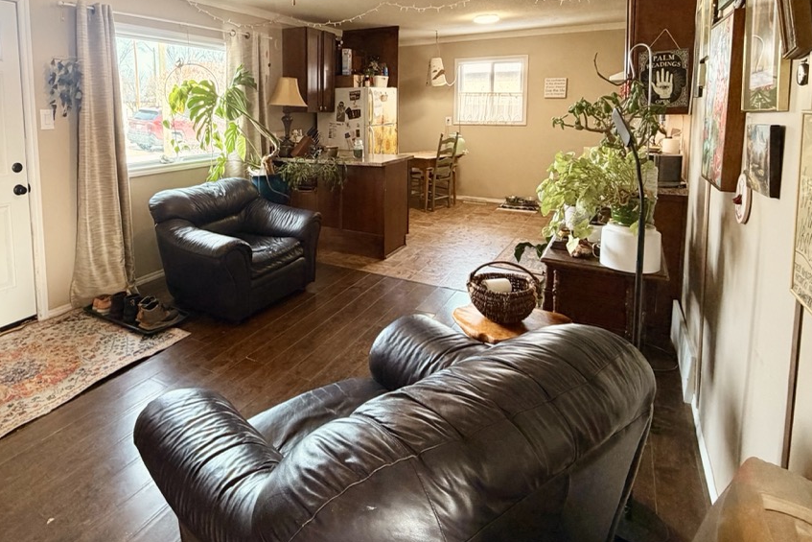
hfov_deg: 77.1
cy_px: 154
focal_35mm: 22
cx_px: 303
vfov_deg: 55.2
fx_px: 496
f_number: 2.2
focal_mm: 2.22
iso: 320
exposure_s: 1/60
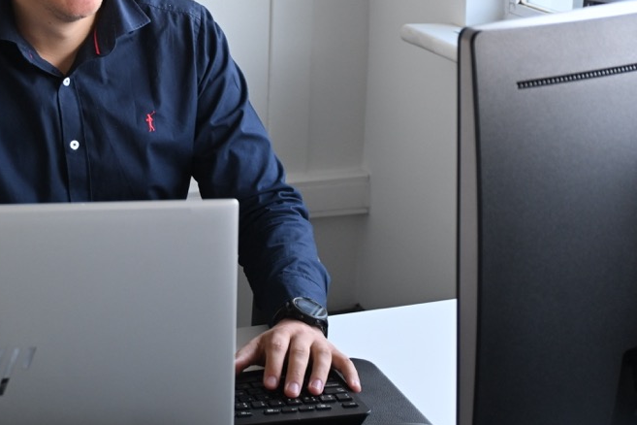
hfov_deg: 26.1
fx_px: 1371
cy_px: 33
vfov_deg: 17.3
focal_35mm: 77
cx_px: 234
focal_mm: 26.5
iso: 400
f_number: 4.5
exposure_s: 1/60
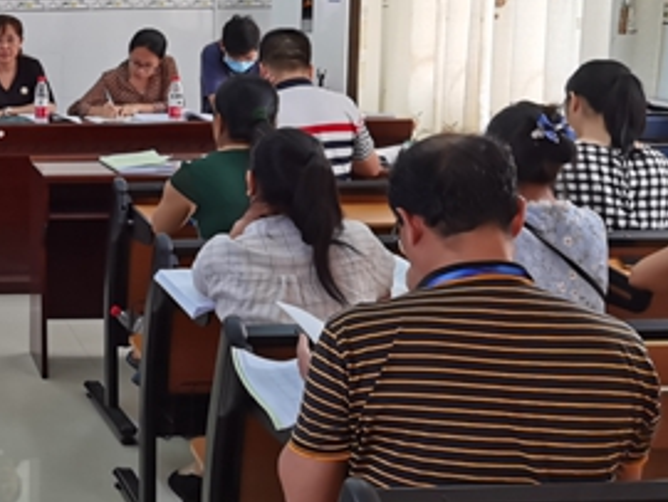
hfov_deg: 25.0
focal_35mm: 70
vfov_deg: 21.0
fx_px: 1352
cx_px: -136
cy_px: 167
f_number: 1.9
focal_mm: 6.71
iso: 50
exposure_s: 1/120
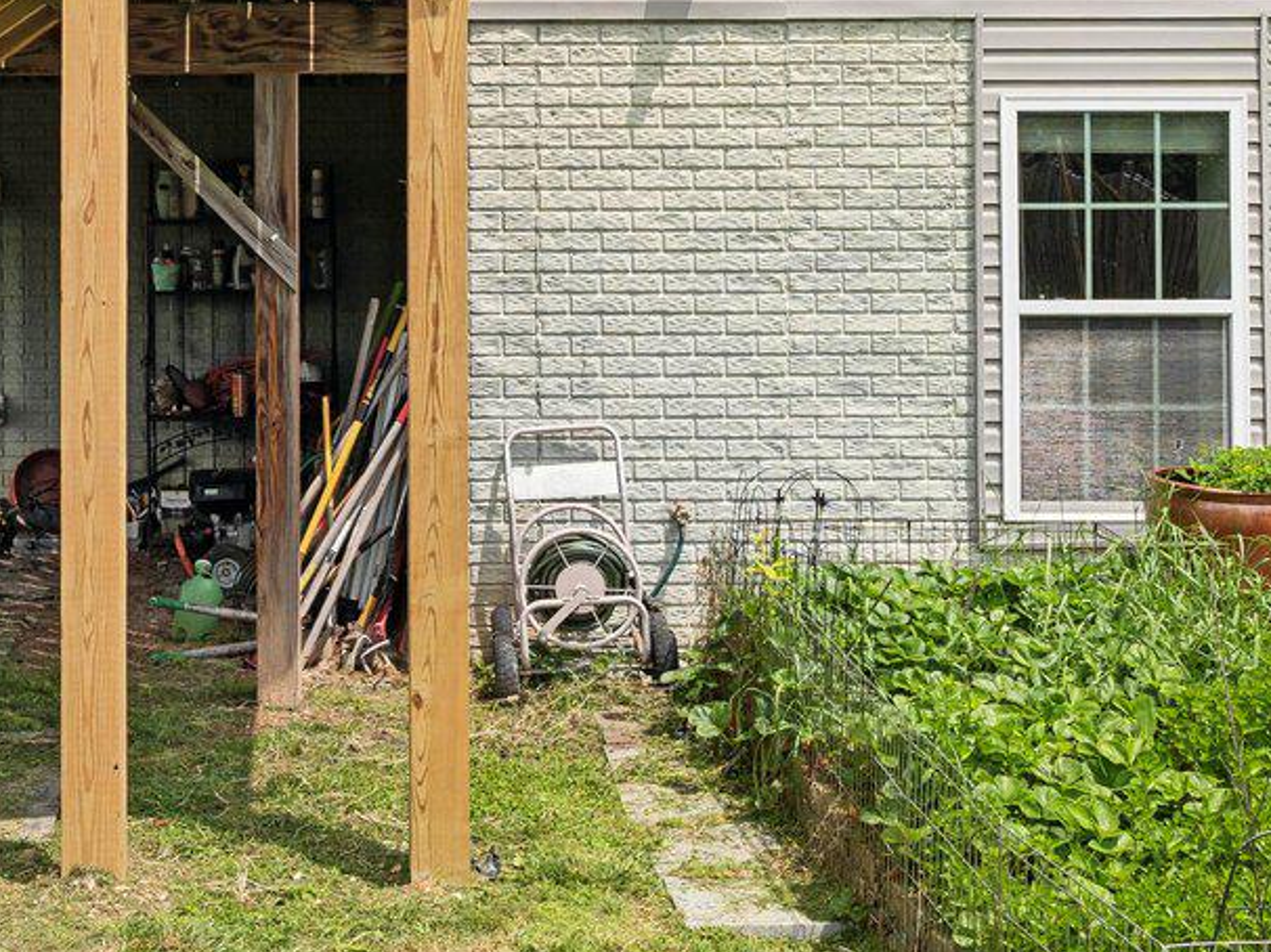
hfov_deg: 36.1
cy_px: 148
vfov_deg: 27.3
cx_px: 348
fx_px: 1909
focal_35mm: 52
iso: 200
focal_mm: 16
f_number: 8
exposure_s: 1/400
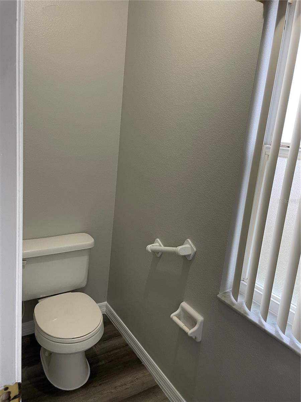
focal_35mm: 26
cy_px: 201
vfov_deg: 67.3
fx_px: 301
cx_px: 150
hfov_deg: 53.1
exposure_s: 1/60
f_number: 1.6
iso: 80
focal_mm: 4.2
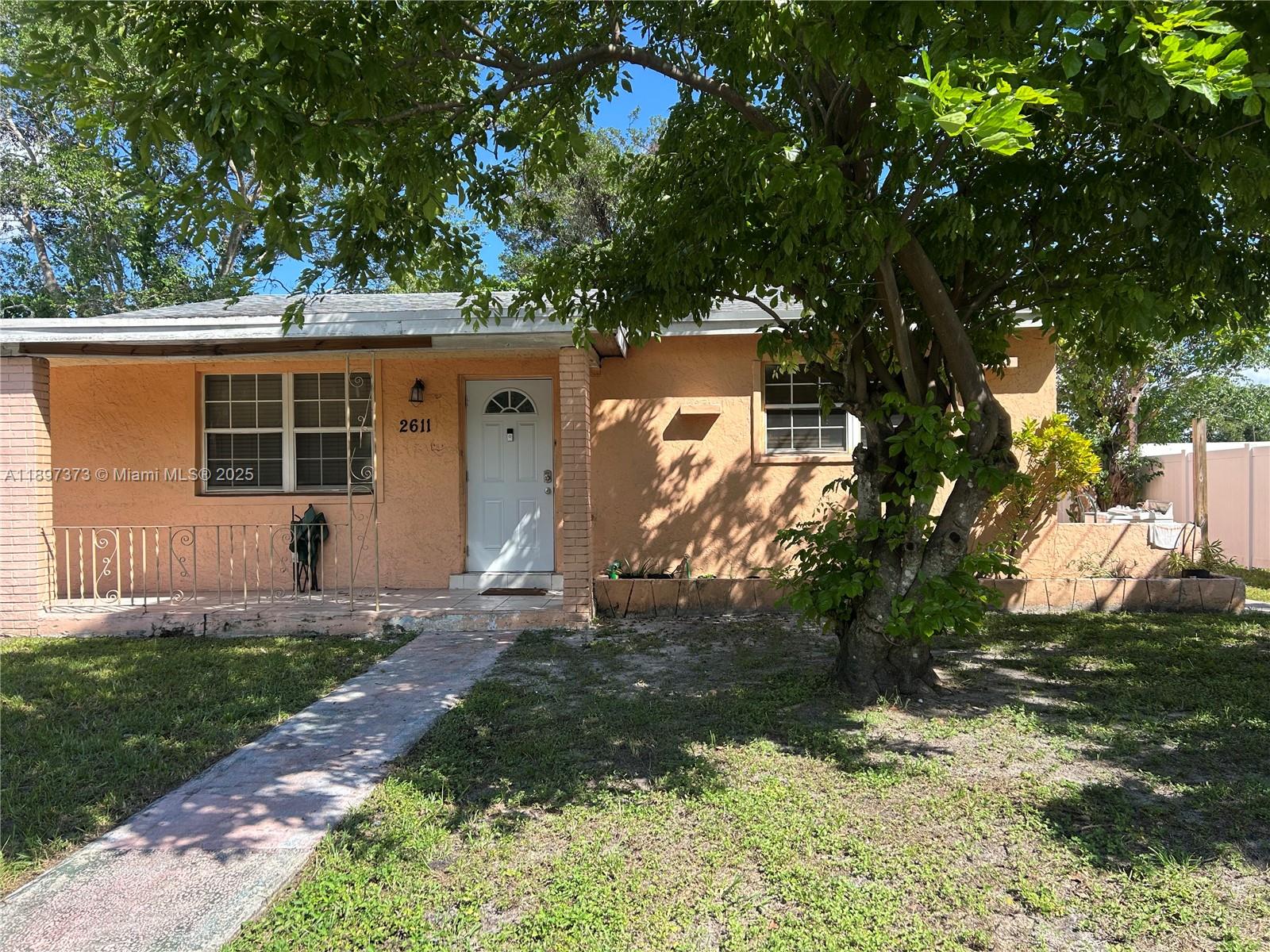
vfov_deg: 53.1
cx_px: 635
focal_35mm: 26
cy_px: 476
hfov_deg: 67.3
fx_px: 954
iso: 50
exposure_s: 1/1377
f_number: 1.5
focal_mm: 5.7
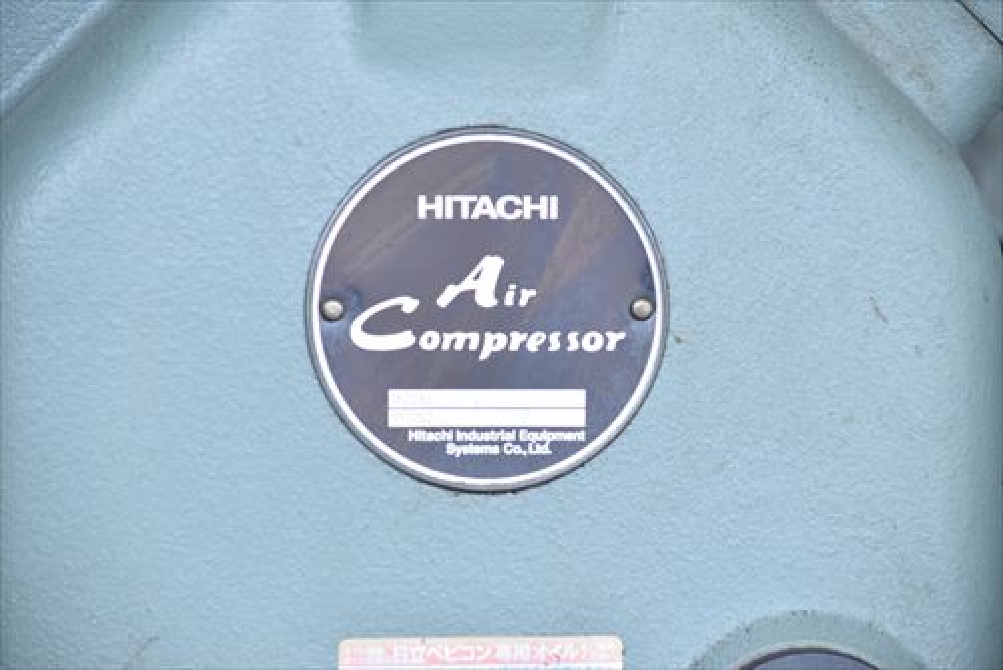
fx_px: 4390
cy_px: 335
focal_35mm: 158
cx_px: 502
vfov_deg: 8.7
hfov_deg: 13.0
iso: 1250
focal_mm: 105
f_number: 6.3
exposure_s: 1/640
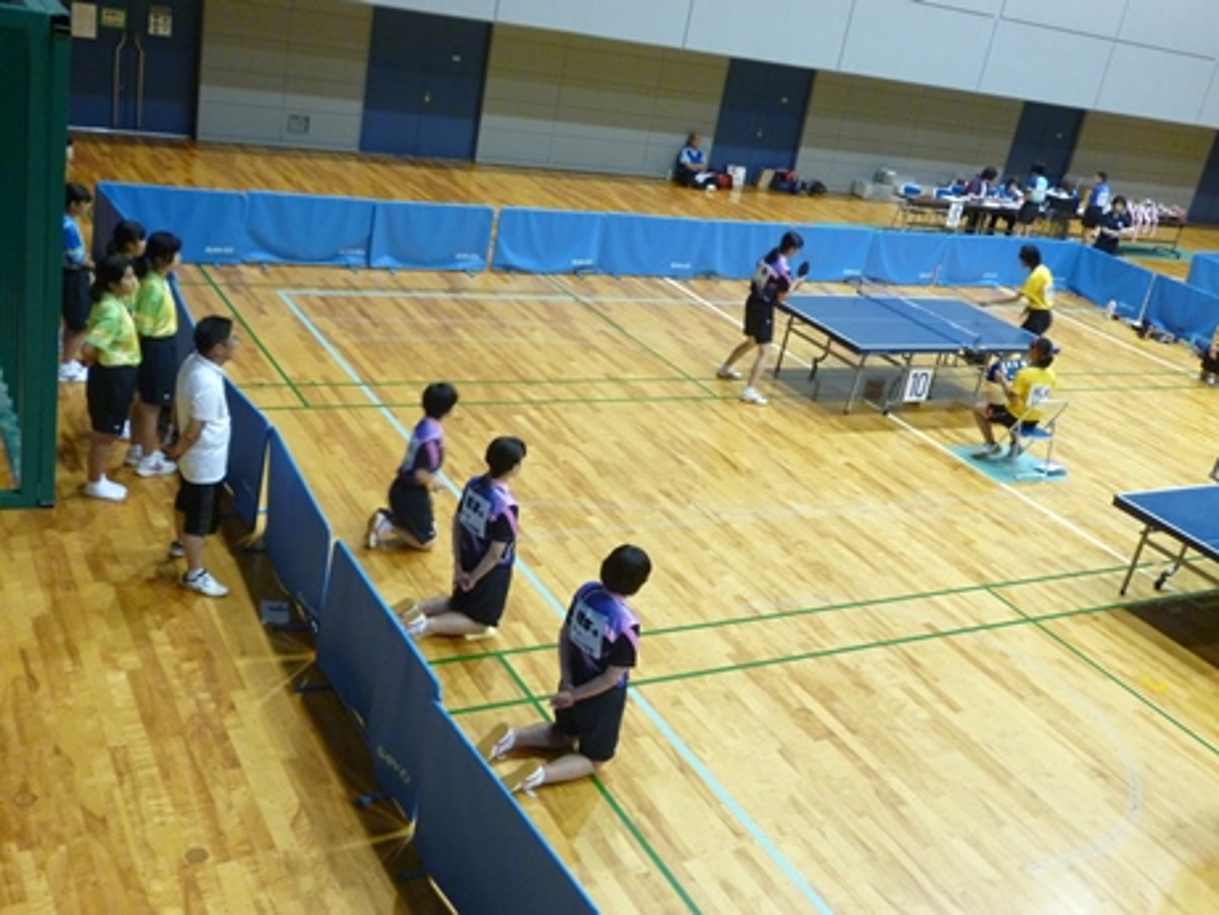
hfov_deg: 51.3
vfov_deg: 39.7
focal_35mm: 36
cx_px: 610
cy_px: 458
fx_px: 1268
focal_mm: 6.4
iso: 400
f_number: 3.5
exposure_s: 1/13
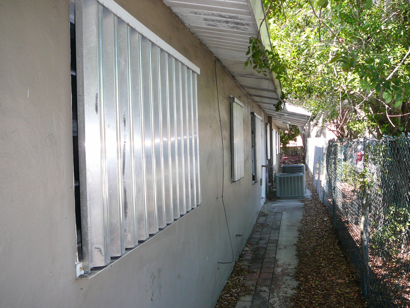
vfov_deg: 40.7
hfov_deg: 52.6
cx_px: 205
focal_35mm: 35
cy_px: 154
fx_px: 415
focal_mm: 5.2
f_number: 2.8
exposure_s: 1/100
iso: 80
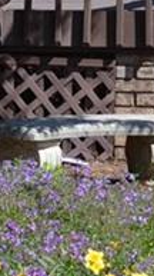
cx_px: 57
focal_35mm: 267
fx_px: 1946
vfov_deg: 8.0
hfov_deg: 4.5
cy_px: -84
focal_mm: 32
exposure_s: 1/200
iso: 100
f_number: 7.1
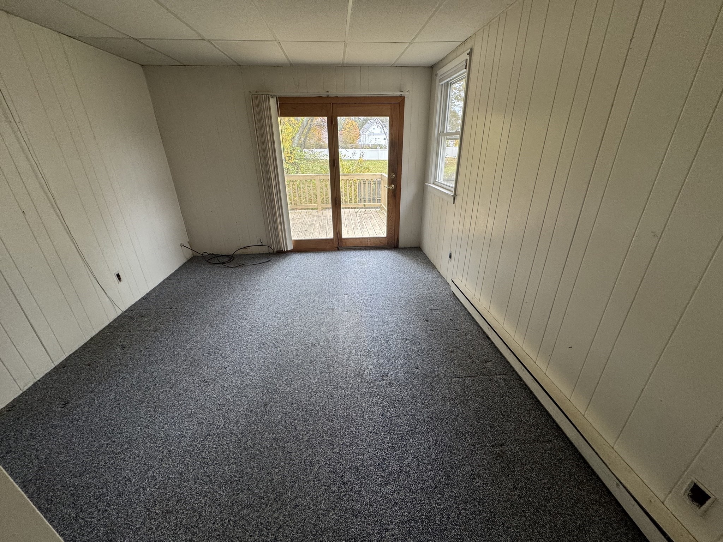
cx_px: 362
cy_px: 271
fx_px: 292
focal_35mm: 14
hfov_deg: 102.1
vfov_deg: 85.7
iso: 160
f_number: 2.2
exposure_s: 1/99
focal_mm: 2.22
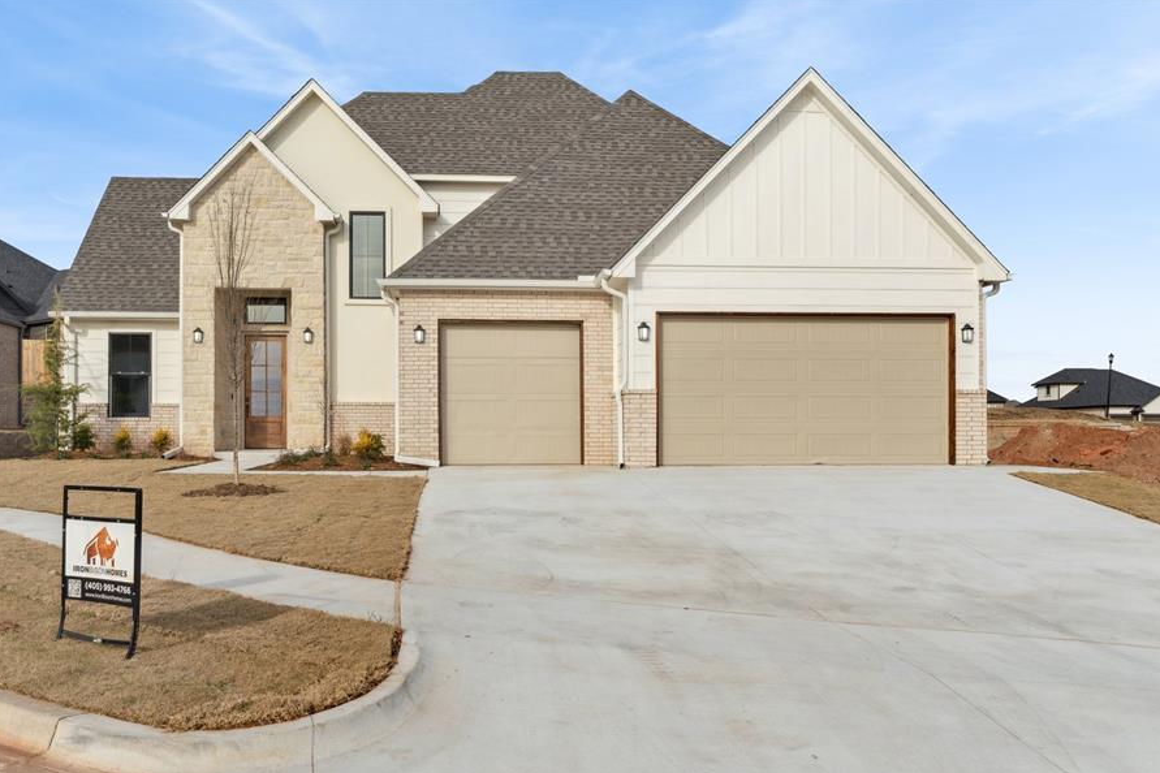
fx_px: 999
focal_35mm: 31
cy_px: 440
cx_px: 537
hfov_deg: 60.2
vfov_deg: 42.2
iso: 100
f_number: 8
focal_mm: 18
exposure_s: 1/1250
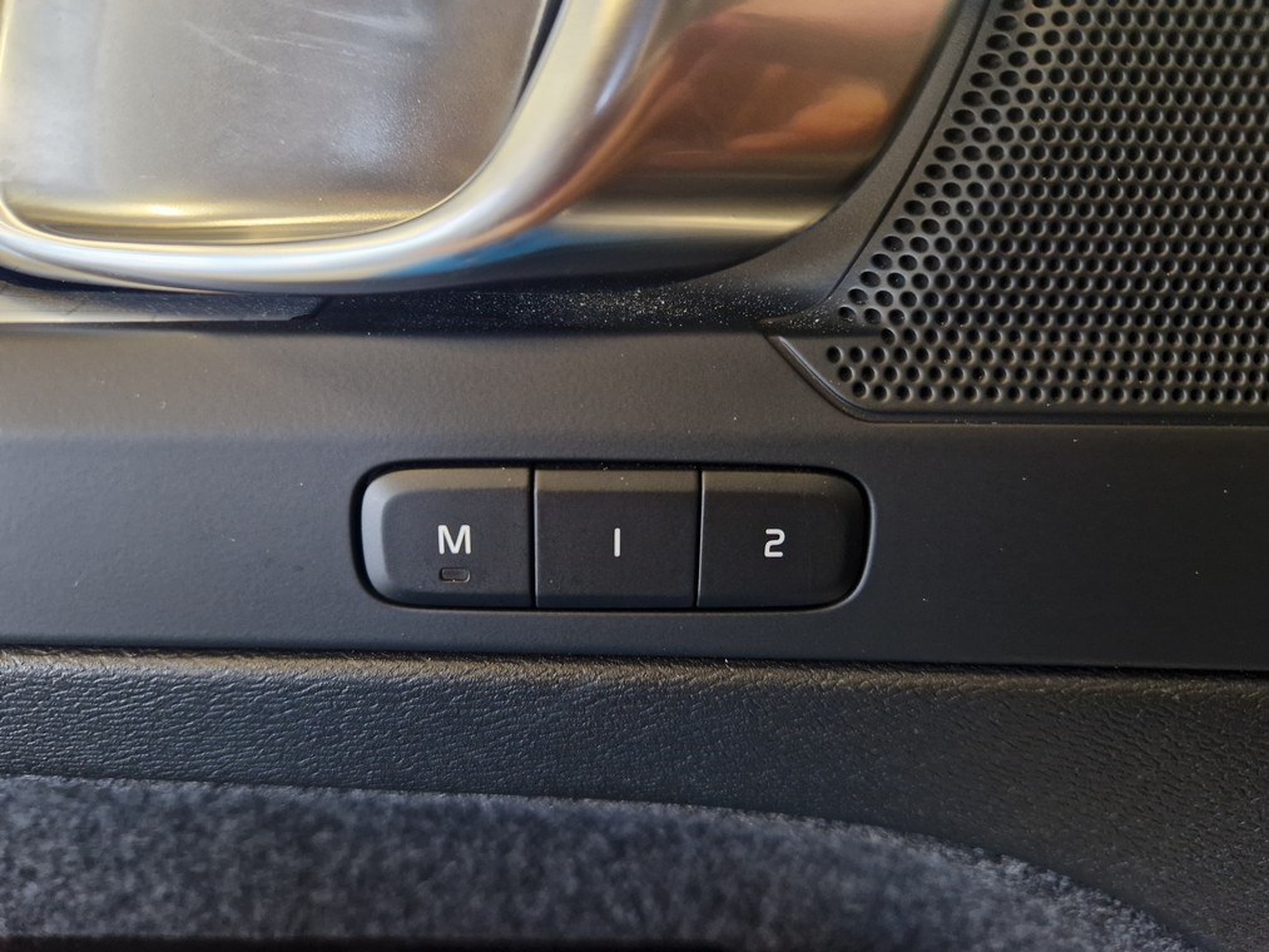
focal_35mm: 23
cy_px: 476
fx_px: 843
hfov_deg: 73.9
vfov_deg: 58.9
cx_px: 634
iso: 400
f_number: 1.8
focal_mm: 5.4
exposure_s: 1/100
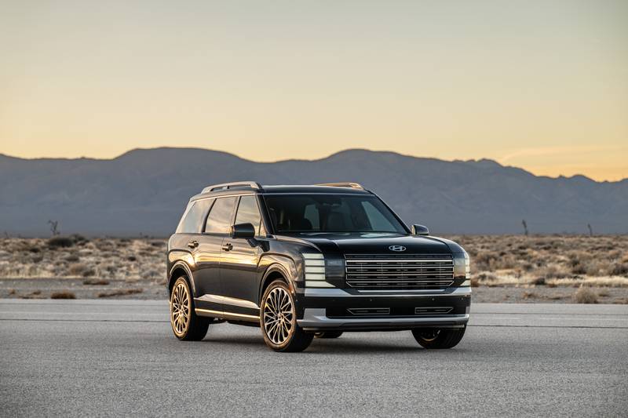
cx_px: 314
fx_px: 1918
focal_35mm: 110
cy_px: 209
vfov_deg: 12.4
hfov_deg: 18.6
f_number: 5
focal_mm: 110
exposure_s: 1/40
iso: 64
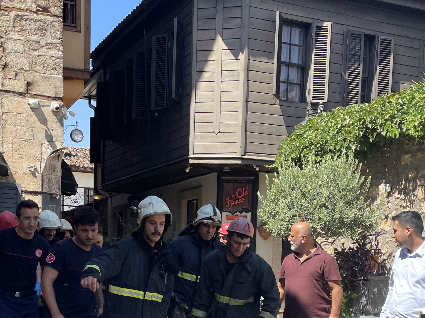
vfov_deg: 24.7
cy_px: 327
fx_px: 688
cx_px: 202
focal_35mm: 56
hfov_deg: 34.3
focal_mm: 4.2
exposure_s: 1/963
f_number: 1.6
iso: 32
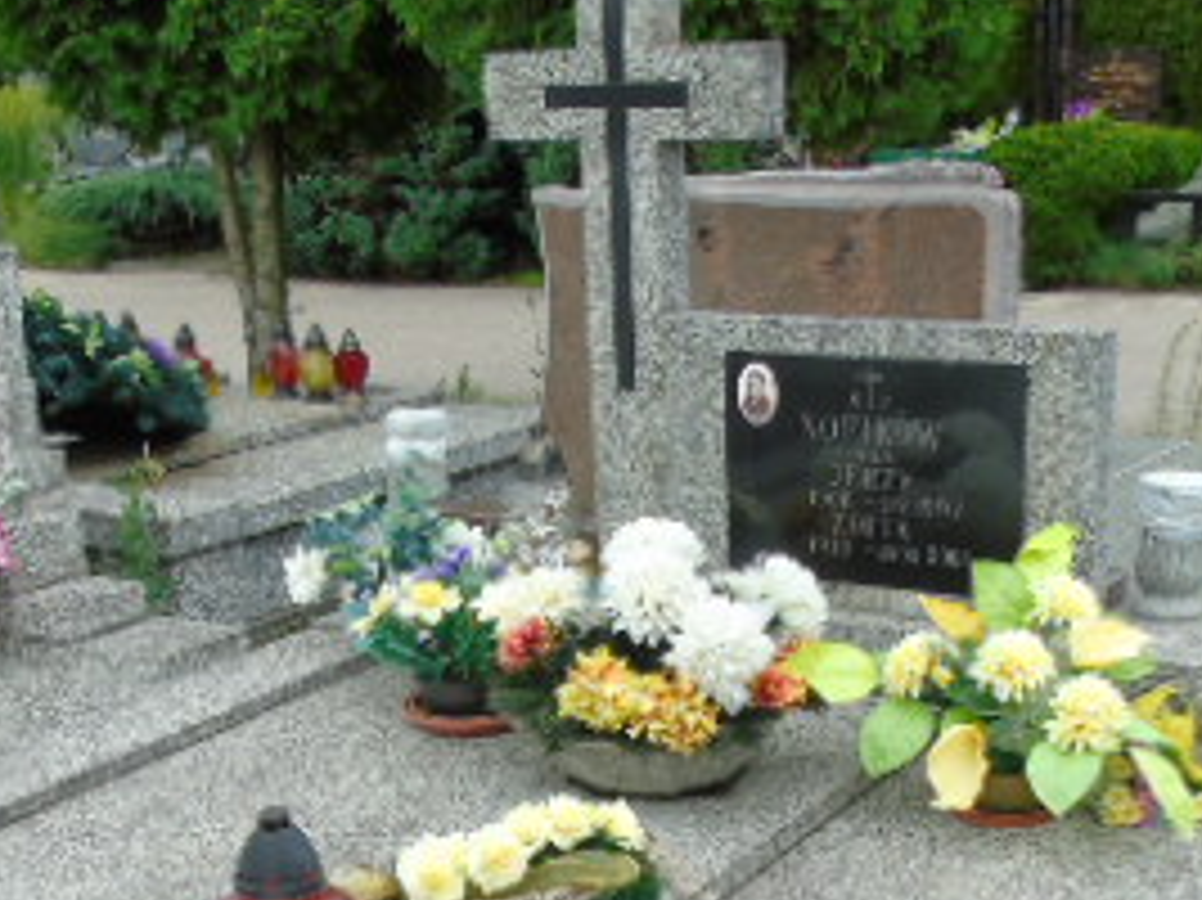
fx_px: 2082
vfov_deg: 23.7
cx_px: 545
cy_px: 828
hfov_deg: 32.2
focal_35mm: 60
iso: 80
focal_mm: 4.4
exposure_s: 1/200
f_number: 3.4
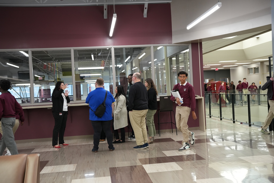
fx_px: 327
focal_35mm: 43
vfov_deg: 31.2
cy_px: 92
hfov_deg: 45.4
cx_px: 137
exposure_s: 1/160
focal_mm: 43
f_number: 4
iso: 1600
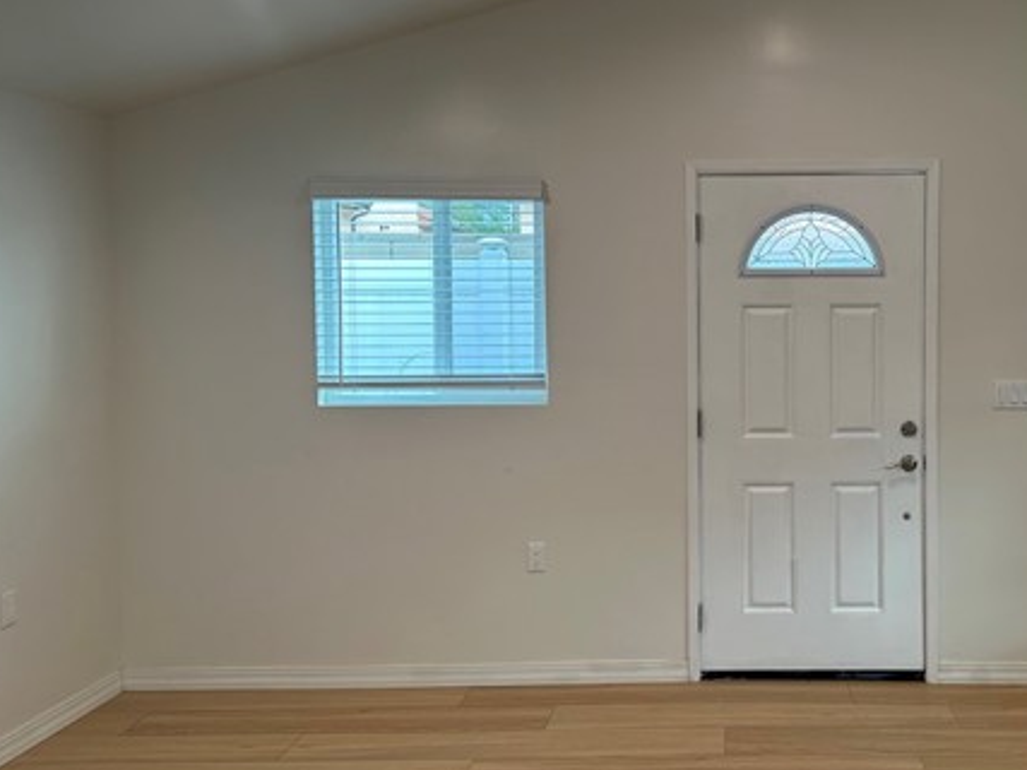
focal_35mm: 36
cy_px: 344
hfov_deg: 49.6
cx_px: 753
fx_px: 1068
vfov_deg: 39.6
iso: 125
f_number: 1.78
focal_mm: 6.86
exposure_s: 1/120
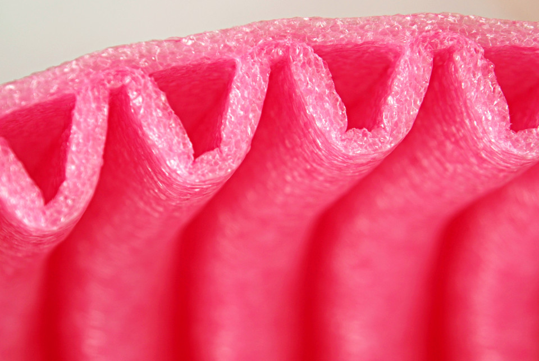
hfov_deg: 11.8
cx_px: 270
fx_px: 2607
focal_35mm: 174
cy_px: 180
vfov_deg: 7.9
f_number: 5.6
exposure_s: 1/50
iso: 100
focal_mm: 116
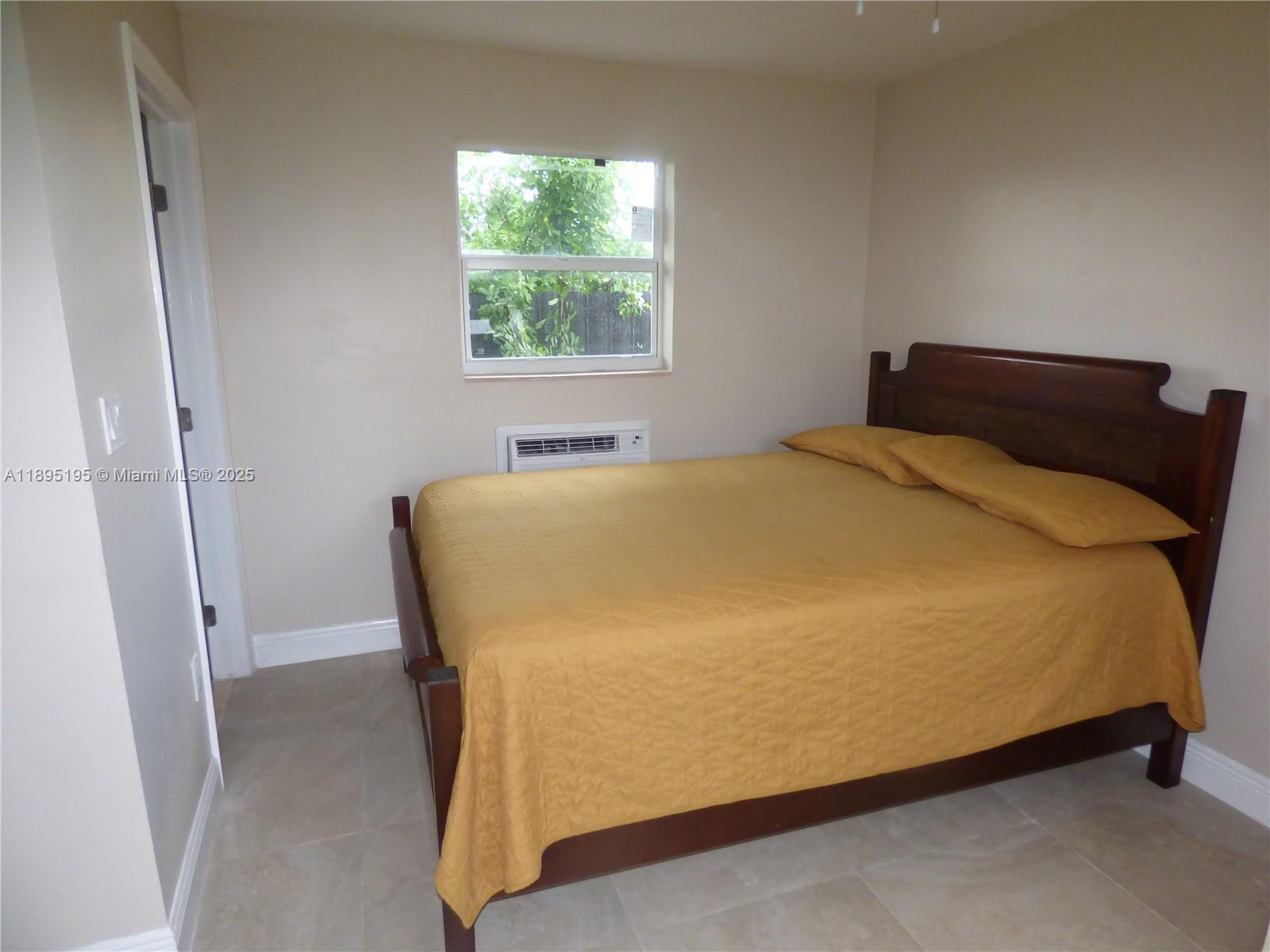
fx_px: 734
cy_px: 476
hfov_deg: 81.7
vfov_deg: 66.0
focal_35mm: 20
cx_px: 635
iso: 400
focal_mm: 3.58
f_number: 2.8
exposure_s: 1/60
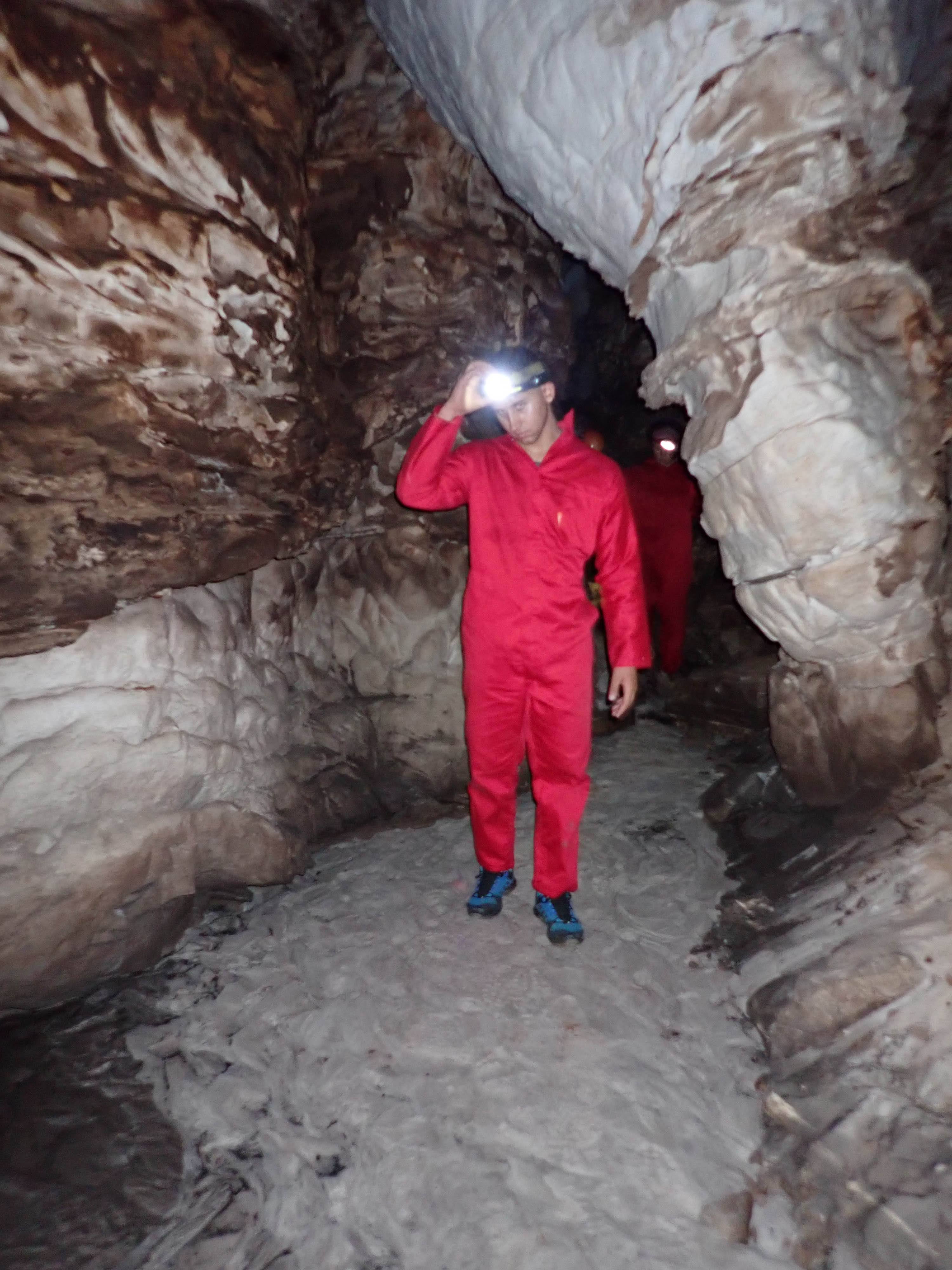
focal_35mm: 25
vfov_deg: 69.4
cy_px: 635
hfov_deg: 54.9
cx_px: 476
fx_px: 917
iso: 800
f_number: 2
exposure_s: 1/30
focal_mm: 4.5
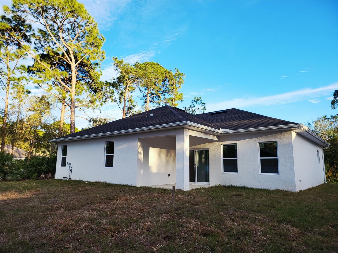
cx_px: 169
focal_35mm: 24
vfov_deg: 56.8
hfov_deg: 71.6
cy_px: 126
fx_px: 234
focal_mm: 5
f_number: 1.8
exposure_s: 1/690
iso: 40
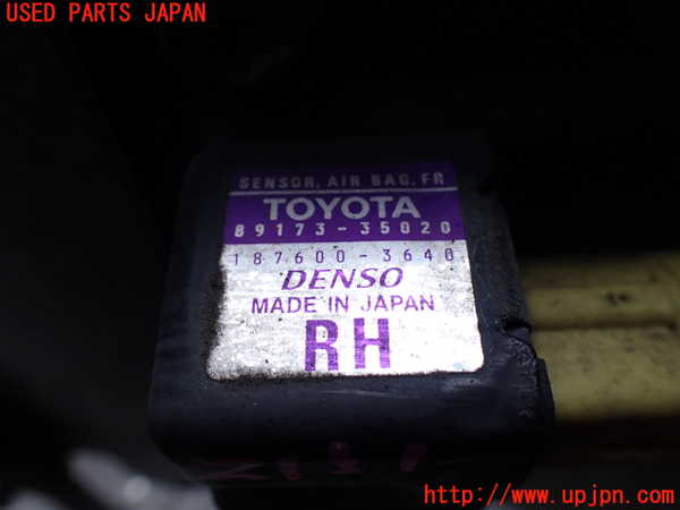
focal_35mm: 30
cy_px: 255
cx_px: 340
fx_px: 589
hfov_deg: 60.0
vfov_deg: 46.8
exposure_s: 1/200
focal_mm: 5.4
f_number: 3.2
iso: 100
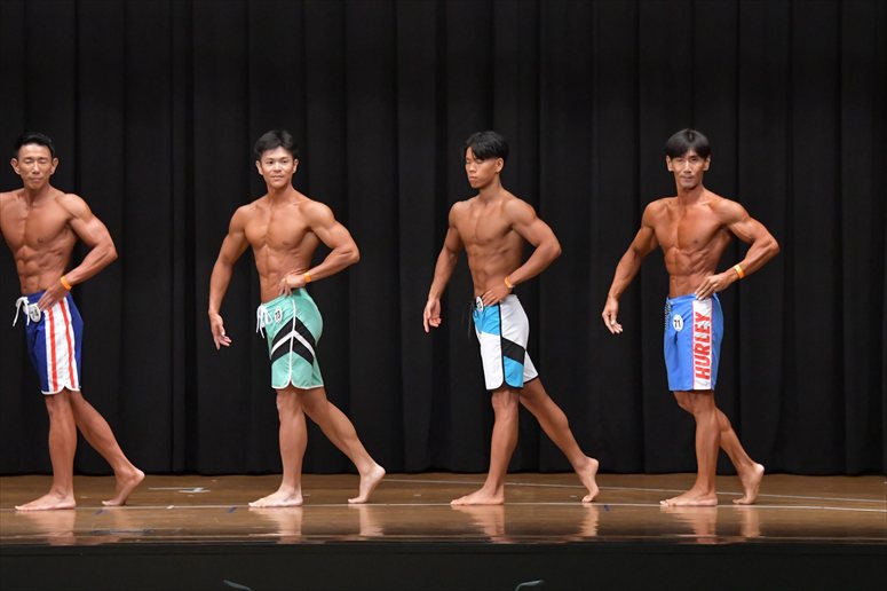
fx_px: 4285
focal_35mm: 174
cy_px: 296
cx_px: 444
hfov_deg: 11.8
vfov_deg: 7.9
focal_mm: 116
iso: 6400
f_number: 5.6
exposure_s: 1/400
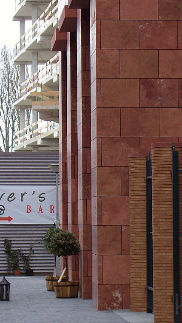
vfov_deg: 13.6
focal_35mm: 158
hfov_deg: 7.7
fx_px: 1356
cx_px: 83
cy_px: 162
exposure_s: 1/181
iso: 100
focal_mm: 18
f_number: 4.8
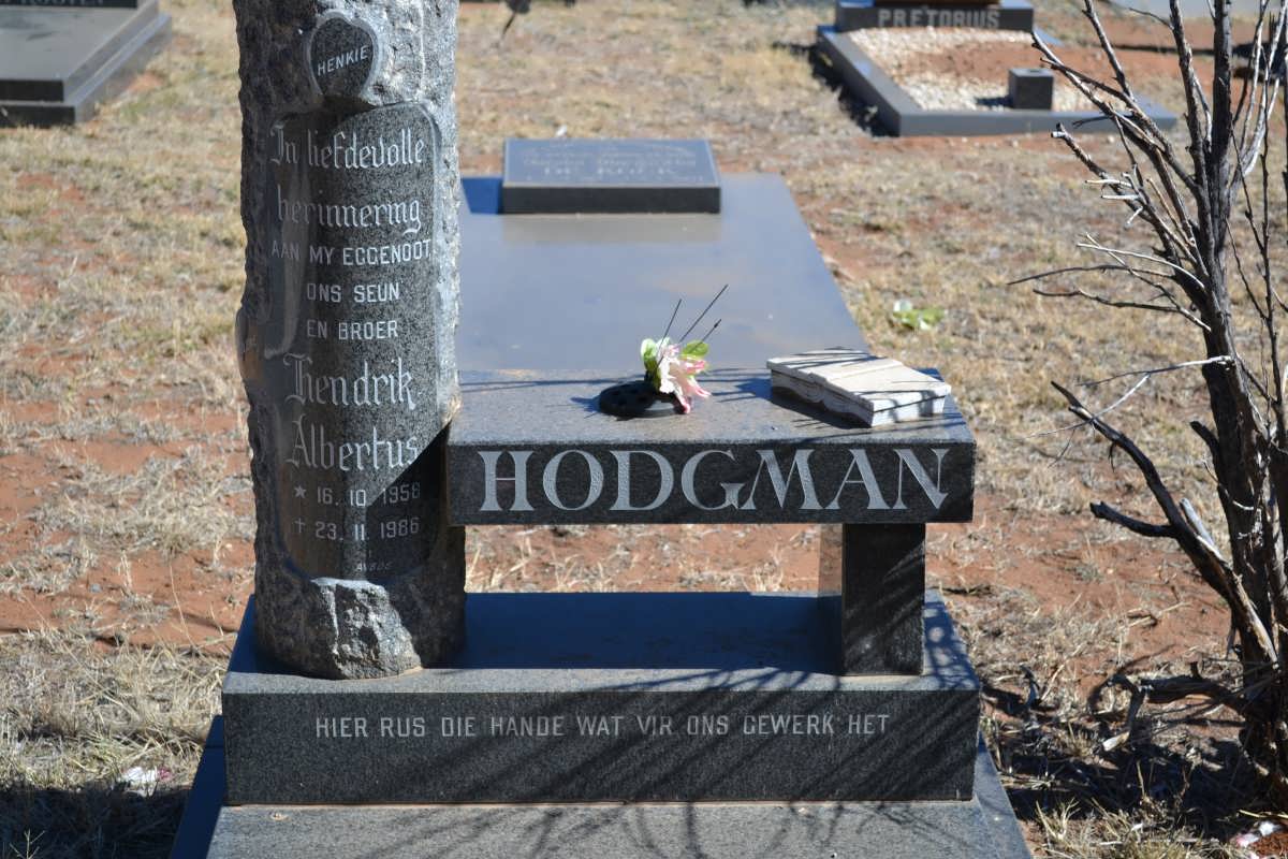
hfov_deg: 33.4
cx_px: 644
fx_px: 2146
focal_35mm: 60
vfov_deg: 22.6
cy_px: 430
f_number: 5.6
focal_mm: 40
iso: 110
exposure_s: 1/125
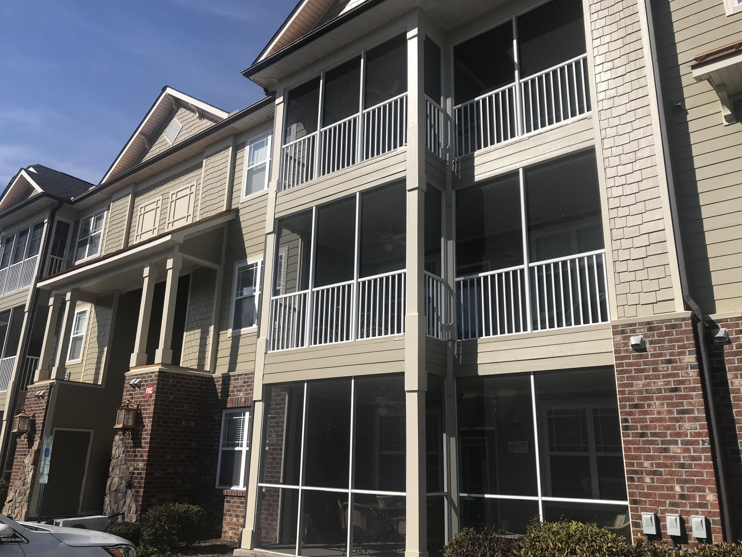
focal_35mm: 28
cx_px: 371
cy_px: 278
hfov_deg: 63.4
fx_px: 600
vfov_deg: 49.7
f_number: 1.8
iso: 20
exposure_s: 1/4367
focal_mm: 3.99
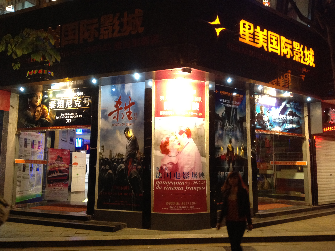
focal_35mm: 35
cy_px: 126
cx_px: 168
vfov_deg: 40.7
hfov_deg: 52.6
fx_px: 339
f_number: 2.4
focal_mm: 4.28
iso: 320
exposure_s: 1/20
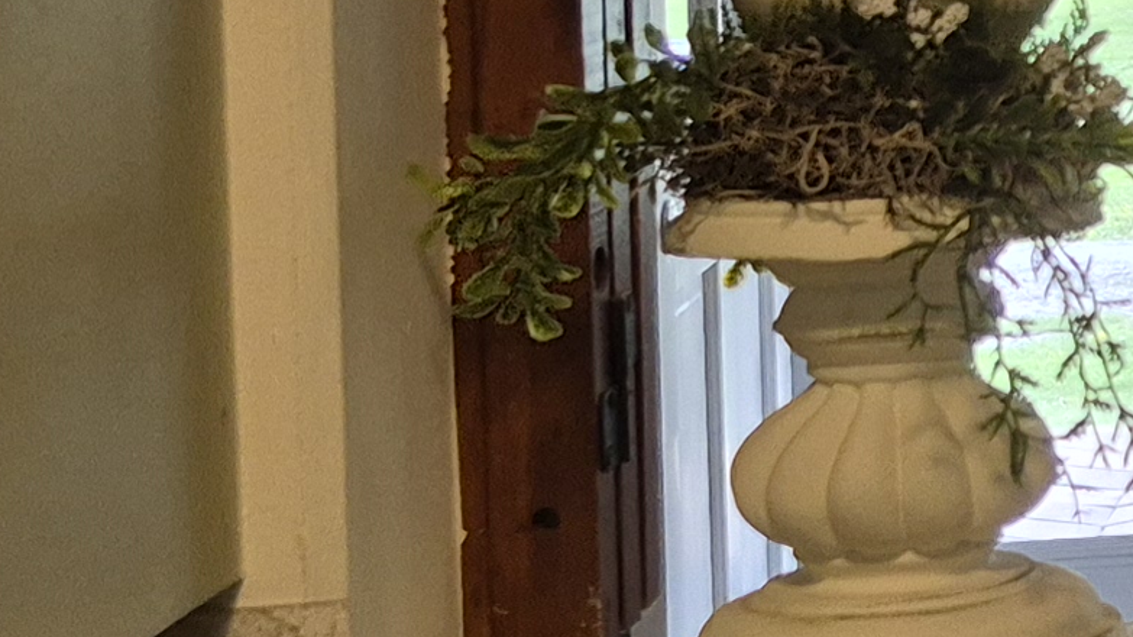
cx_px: 2389
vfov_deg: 9.3
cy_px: -117
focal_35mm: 128
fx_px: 3845
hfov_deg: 13.8
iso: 125
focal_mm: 5.4
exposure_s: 1/120
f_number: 1.8
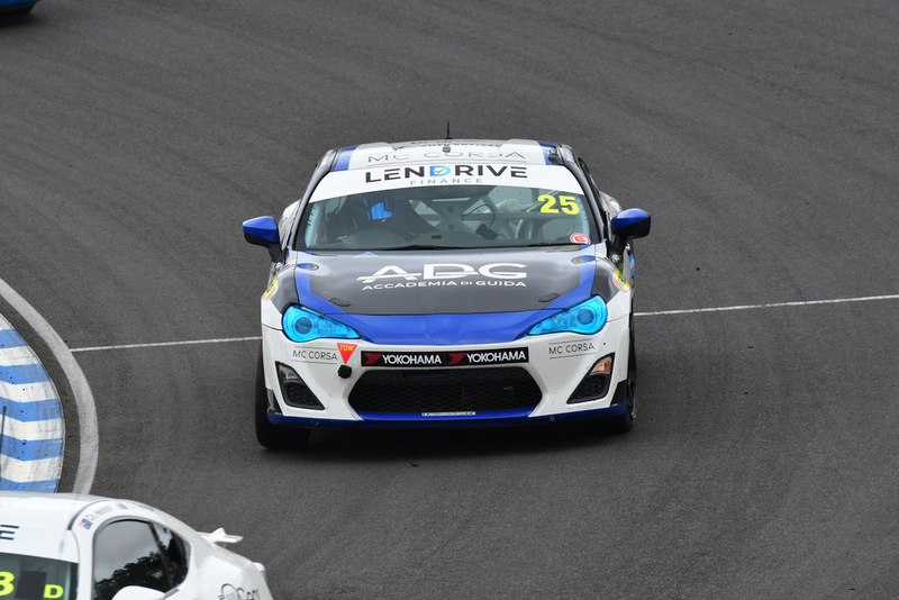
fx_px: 14988
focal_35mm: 600
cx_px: 450
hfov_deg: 3.4
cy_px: 300
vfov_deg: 2.3
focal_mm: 400
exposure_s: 1/640
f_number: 11
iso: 1000
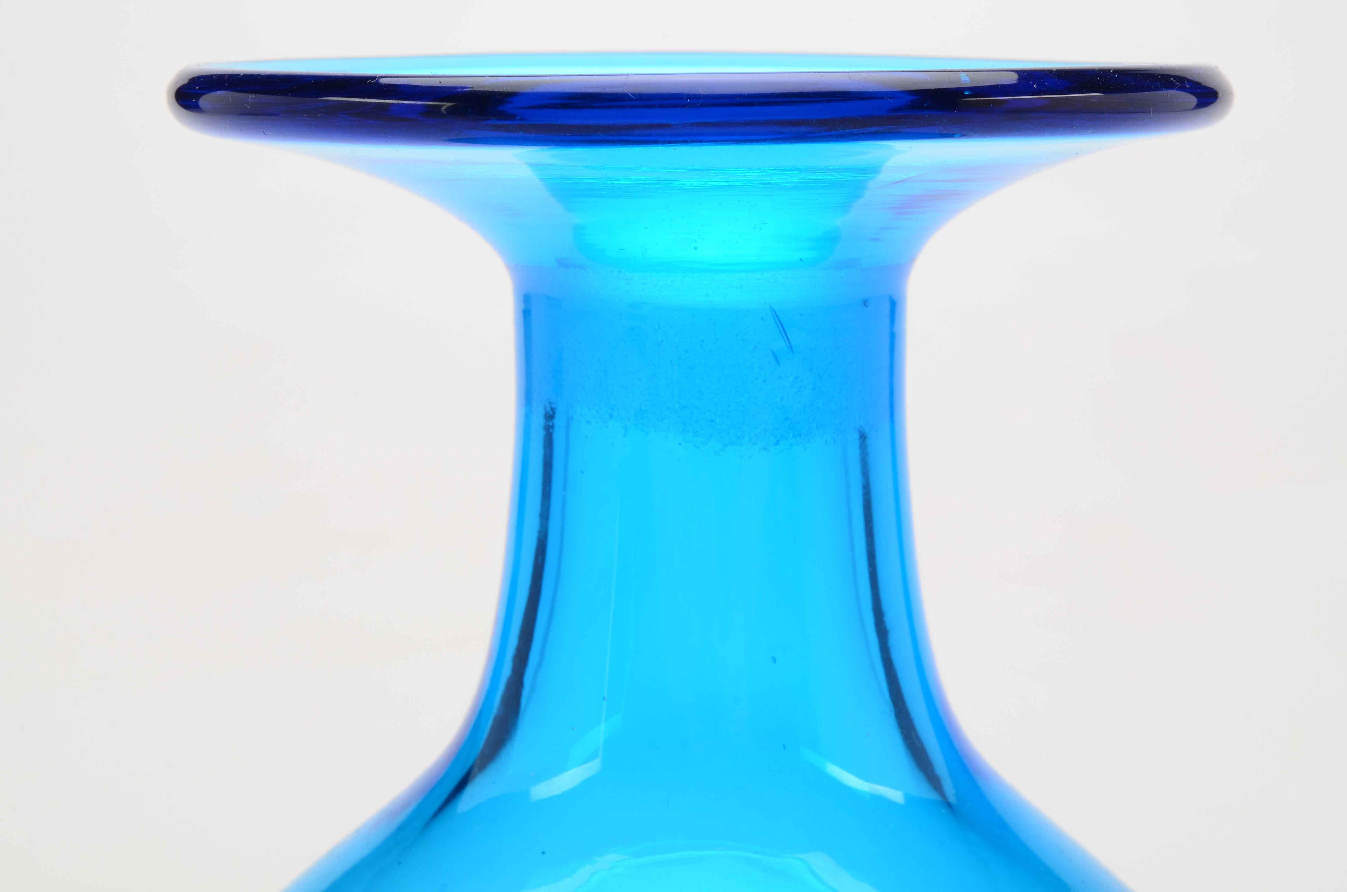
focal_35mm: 82
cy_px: 446
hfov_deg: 24.7
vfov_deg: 16.5
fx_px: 3080
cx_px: 674
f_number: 25
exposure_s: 1/160
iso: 100
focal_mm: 55
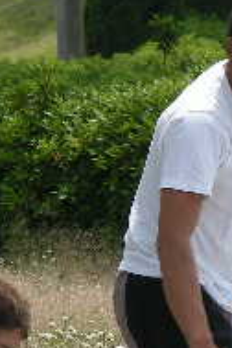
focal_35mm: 691
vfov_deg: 3.0
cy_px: 300
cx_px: 160
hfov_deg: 2.0
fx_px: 6679
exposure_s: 1/306
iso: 50
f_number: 4
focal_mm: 32.7
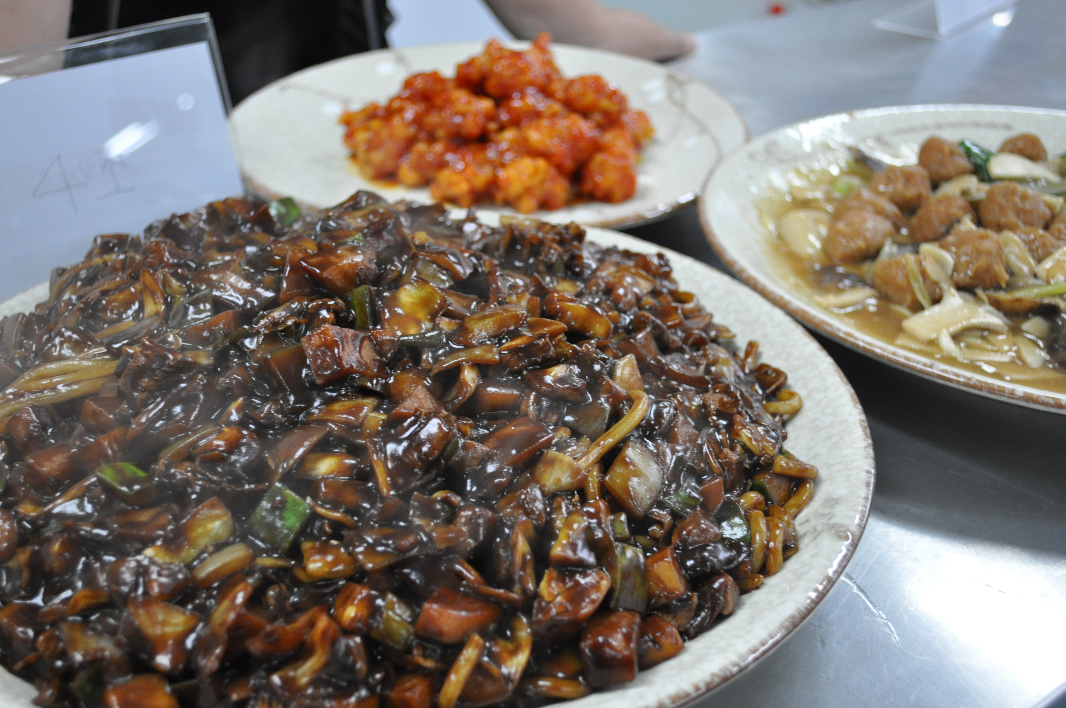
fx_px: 1287
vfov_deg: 30.8
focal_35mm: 44
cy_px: 354
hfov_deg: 45.0
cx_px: 533
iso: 1000
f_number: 4.5
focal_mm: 29
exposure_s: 1/60
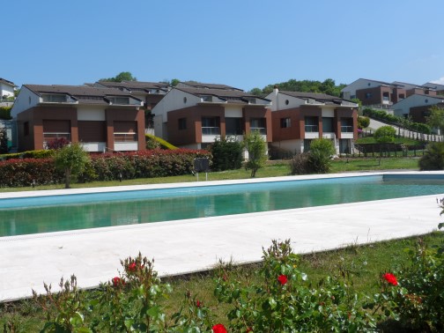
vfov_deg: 35.1
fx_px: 526
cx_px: 222
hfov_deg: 45.8
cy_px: 166
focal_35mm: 41
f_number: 5.2
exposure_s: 1/500
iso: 80
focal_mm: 6.8
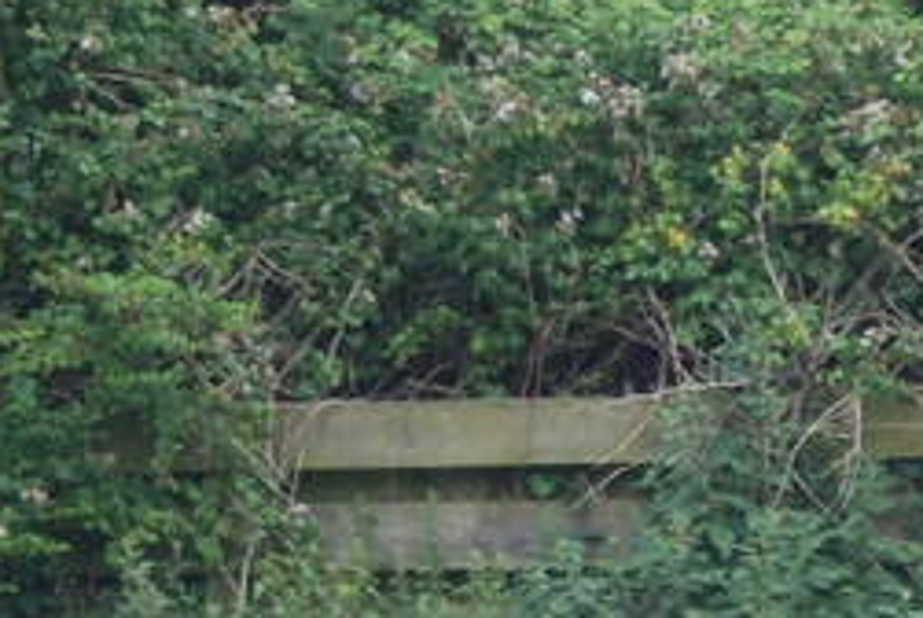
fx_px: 17146
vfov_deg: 2.1
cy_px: 1153
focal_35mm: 668
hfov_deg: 3.0
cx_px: 2732
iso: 200
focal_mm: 70
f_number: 4
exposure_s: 1/250
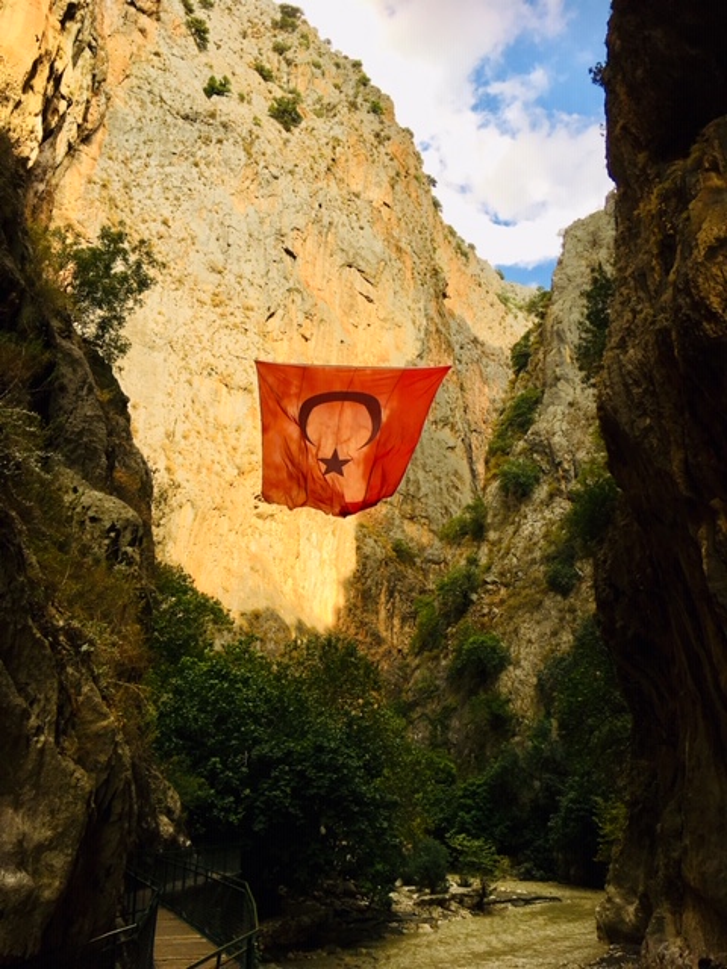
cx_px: 364
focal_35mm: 29
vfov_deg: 61.7
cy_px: 484
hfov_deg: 48.2
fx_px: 812
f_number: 2.2
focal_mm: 4.15
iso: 25
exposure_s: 1/386
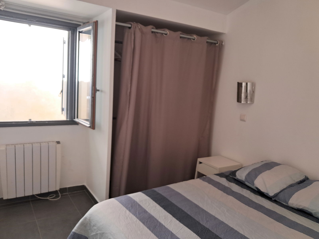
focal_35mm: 27
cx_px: 160
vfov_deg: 51.4
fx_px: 249
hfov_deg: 65.3
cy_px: 120
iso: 50
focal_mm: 4
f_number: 1.8
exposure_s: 1/60
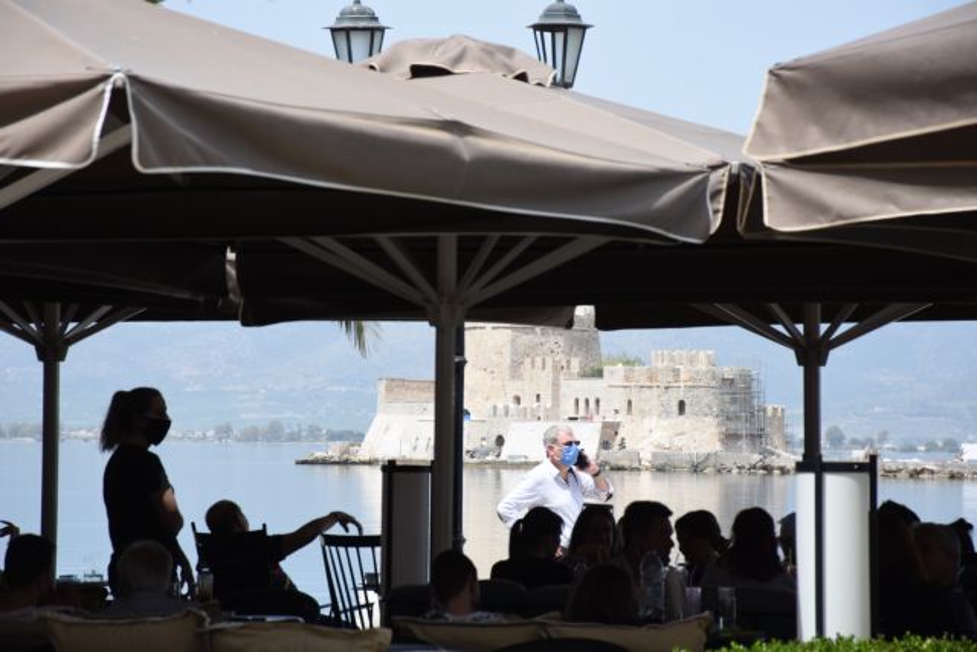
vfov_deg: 7.9
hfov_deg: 11.8
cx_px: 488
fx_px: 4723
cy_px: 326
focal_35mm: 174
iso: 500
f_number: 9
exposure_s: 1/1250
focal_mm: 116
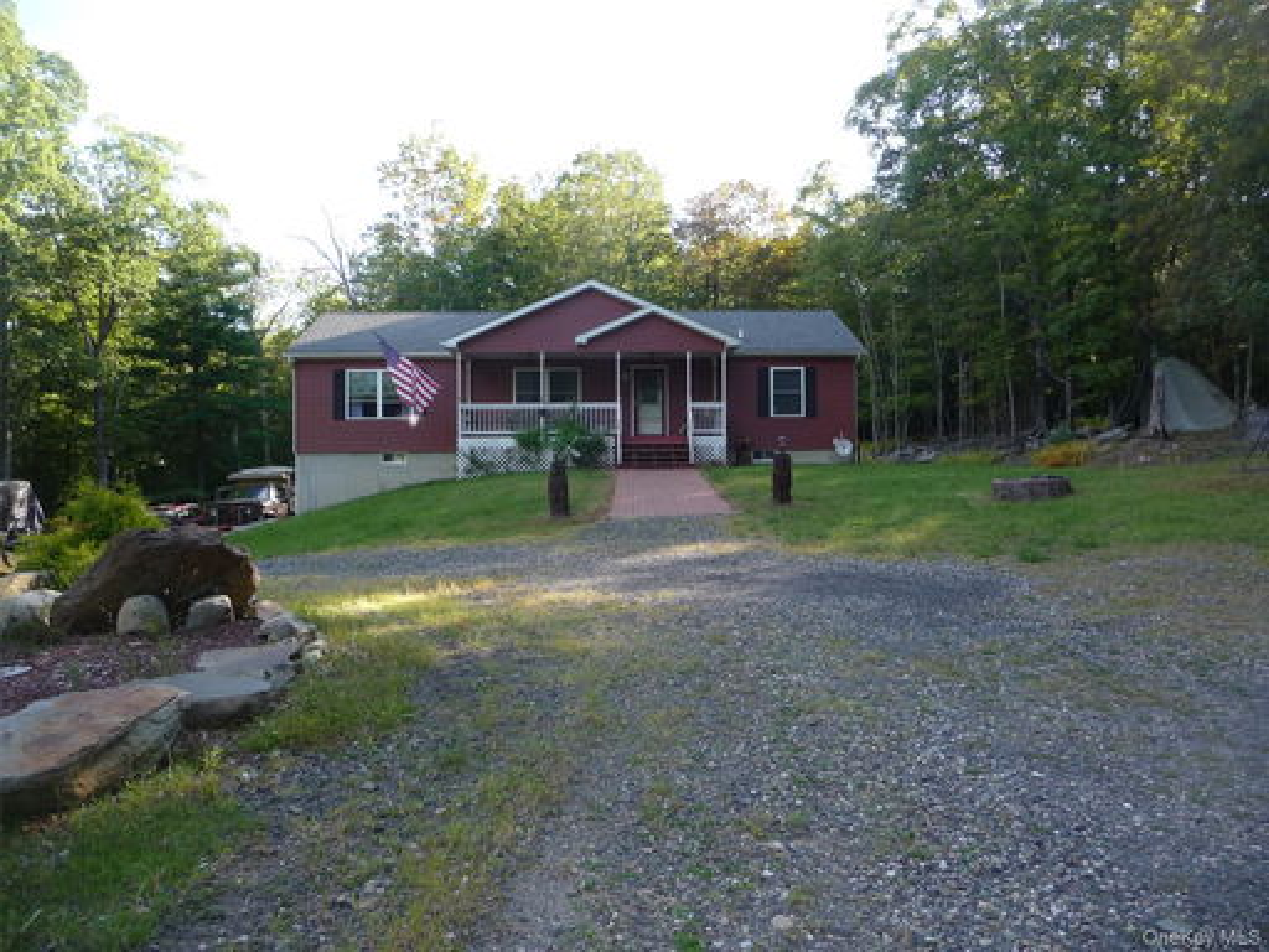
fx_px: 1026
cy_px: 476
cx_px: 634
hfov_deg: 63.4
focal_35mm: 28
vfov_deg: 49.7
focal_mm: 4.7
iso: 100
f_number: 3.3
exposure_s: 1/125
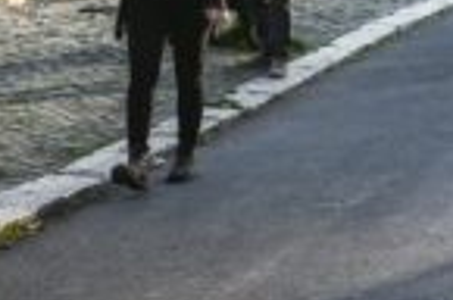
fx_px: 2134
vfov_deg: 7.8
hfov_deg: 11.1
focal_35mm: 170
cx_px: 869
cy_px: -200
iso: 200
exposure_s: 1/500
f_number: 4.5
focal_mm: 32
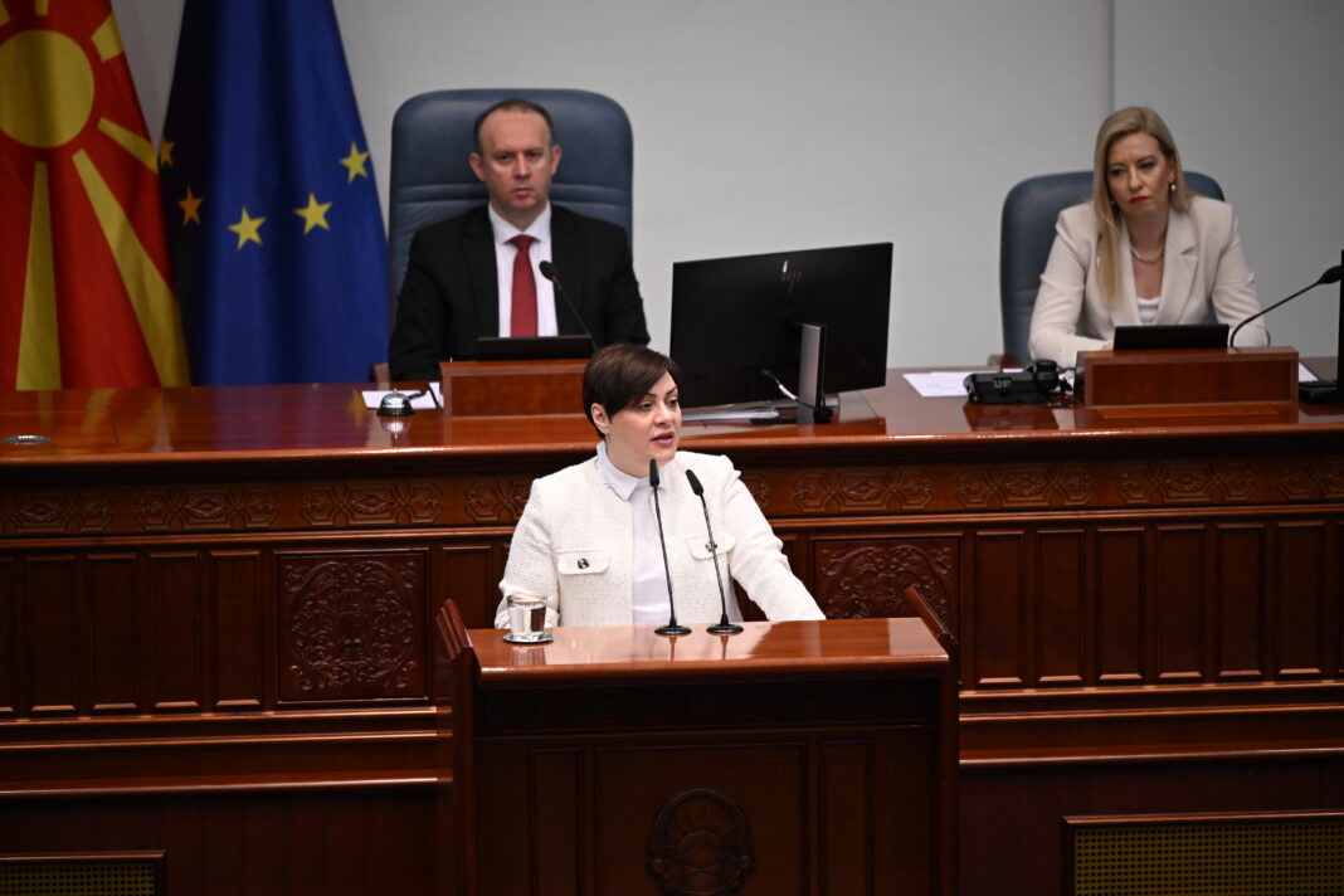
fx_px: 7466
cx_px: 672
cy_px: 448
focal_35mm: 200
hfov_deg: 10.3
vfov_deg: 6.9
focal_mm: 200
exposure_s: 1/250
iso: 1250
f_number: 2.8
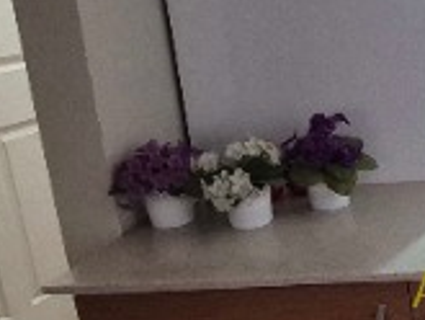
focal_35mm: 63
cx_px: 623
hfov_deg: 24.5
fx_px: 774
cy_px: 173
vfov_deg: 23.3
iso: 500
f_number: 2.2
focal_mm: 1.74
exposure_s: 1/50
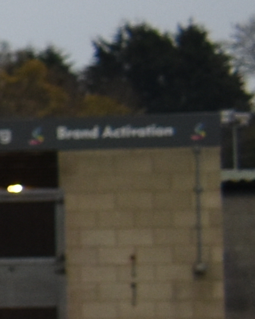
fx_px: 2567
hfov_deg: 4.2
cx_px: -1396
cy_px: 223
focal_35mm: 272
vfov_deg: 7.1
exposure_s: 1/80
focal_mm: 18
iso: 400
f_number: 4.5
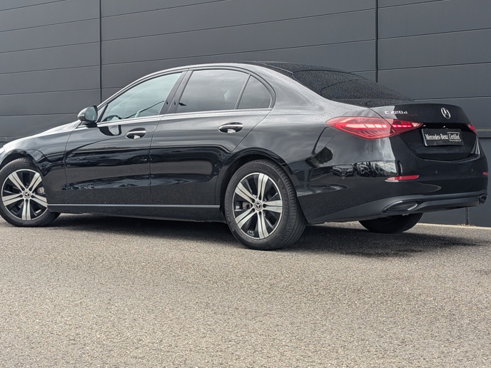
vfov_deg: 25.6
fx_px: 808
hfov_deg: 33.8
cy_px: 155
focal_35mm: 57
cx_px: 240
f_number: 1.68
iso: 19
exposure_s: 1/168
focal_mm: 6.9
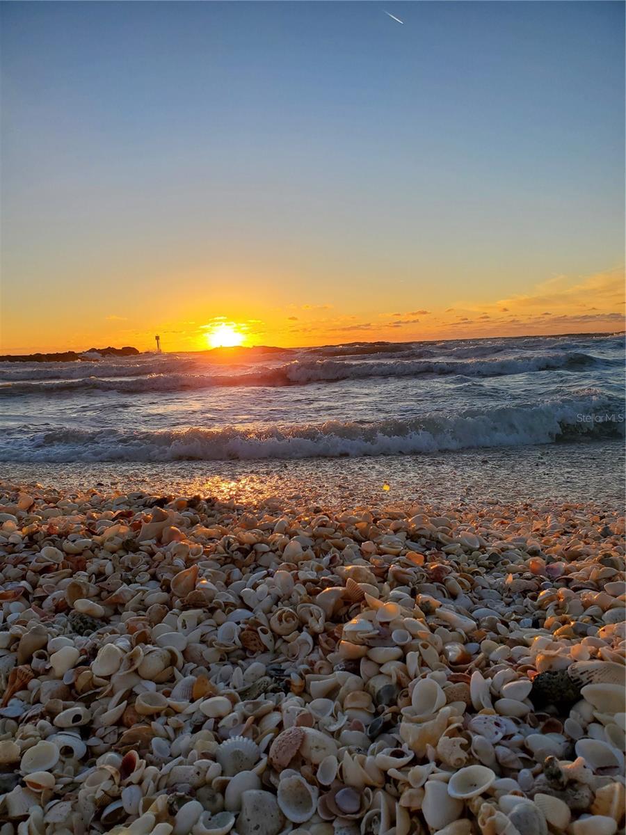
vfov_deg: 67.3
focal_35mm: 26
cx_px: 313
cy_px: 418
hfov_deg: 53.1
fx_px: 627
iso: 50
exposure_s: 1/901
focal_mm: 4.3
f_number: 2.4
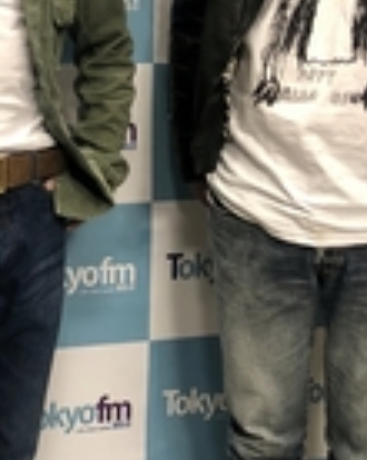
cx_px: -22
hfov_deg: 19.9
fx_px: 1007
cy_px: 17
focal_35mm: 74
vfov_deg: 24.7
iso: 50
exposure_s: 1/17
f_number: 1.8
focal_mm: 3.99
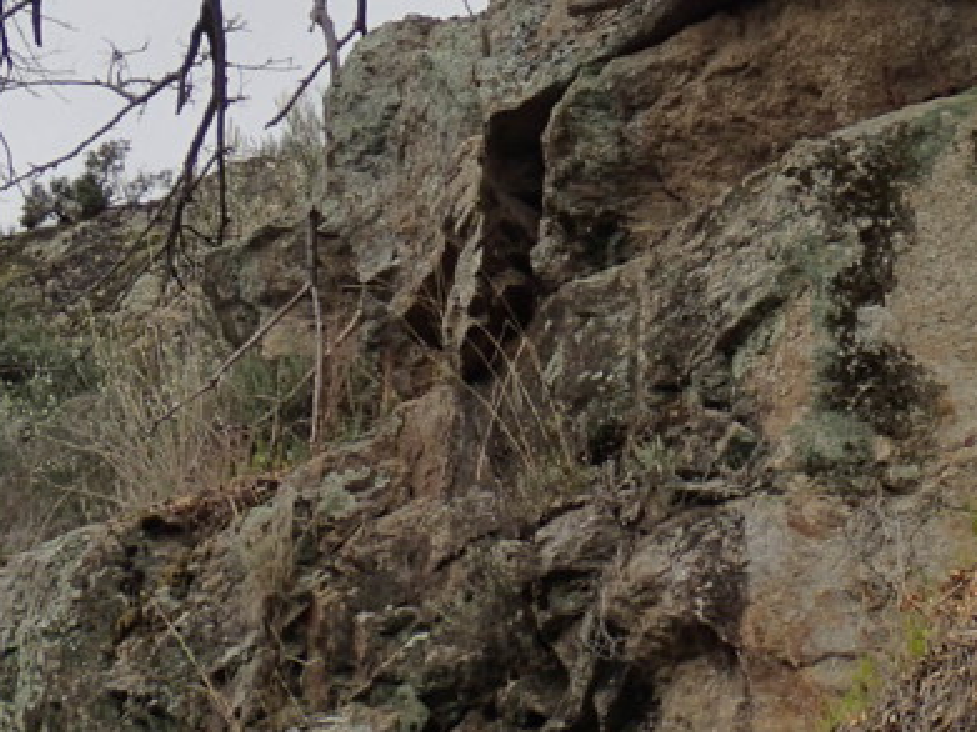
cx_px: 972
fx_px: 3950
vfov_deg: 10.4
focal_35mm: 140
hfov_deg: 13.9
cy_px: -140
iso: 100
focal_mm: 10.29
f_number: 5
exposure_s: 1/400
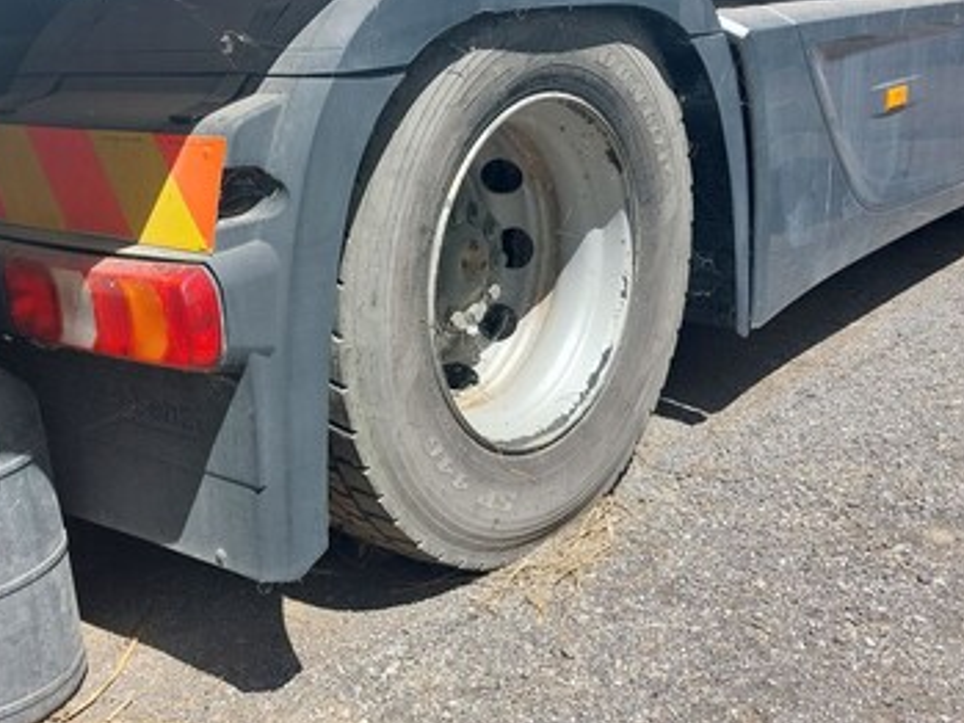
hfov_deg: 43.8
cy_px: 337
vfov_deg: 33.6
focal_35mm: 43
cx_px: 436
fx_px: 1198
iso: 25
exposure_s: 1/825
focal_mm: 5.23
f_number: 1.8
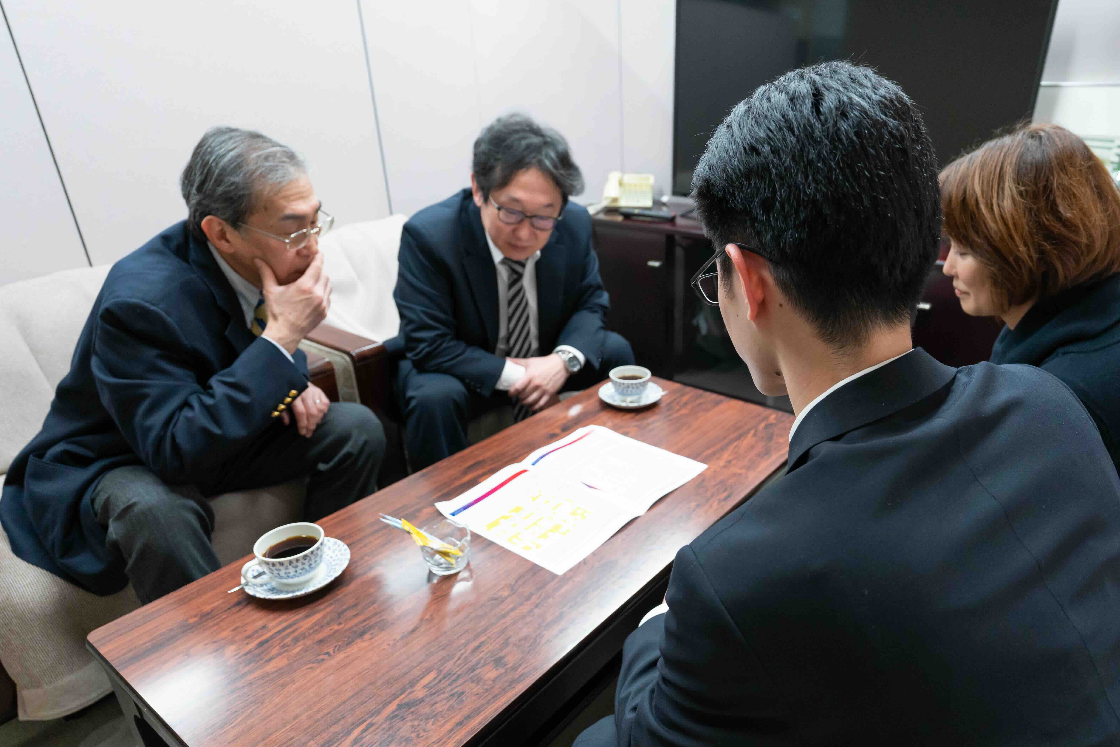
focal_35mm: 23
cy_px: 419
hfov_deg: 75.4
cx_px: 659
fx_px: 715
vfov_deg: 55.0
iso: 2000
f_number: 4
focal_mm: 19
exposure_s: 1/160
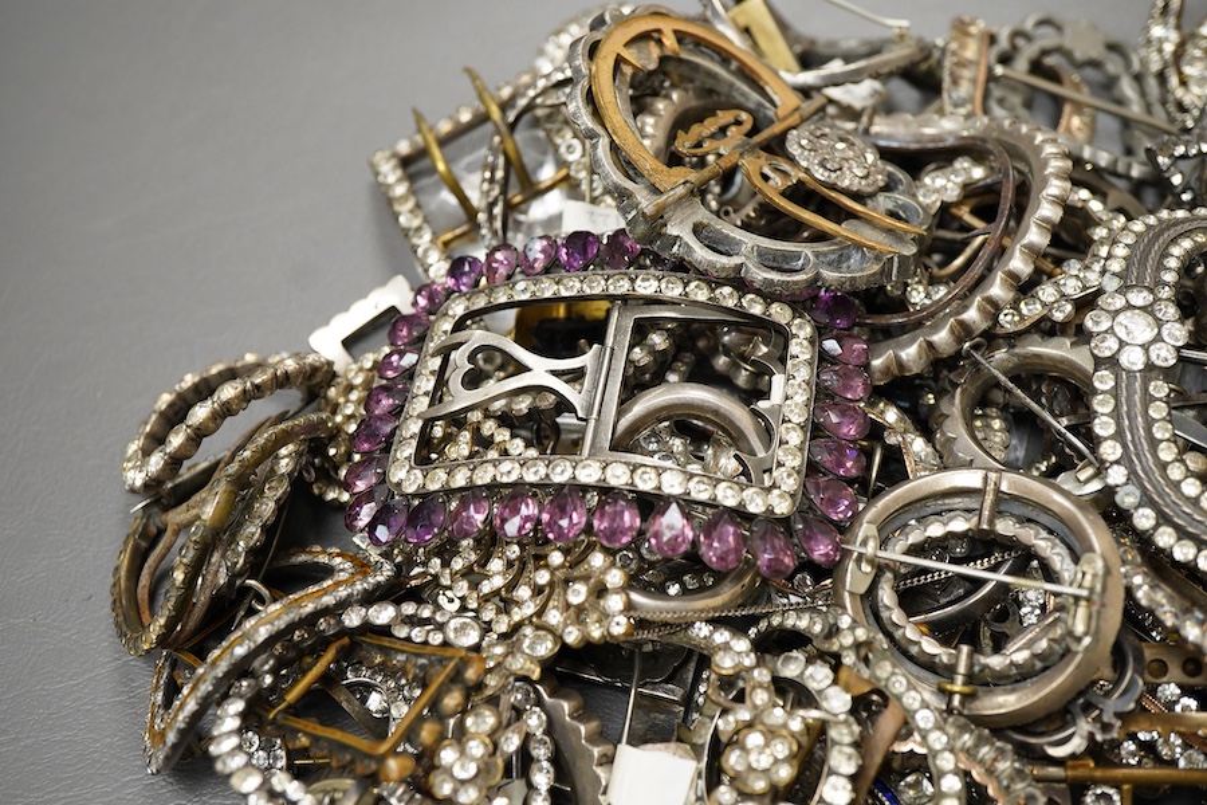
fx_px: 1509
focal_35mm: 45
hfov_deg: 43.6
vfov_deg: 29.9
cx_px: 604
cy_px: 402
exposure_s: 1/125
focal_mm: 30
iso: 1250
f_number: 8
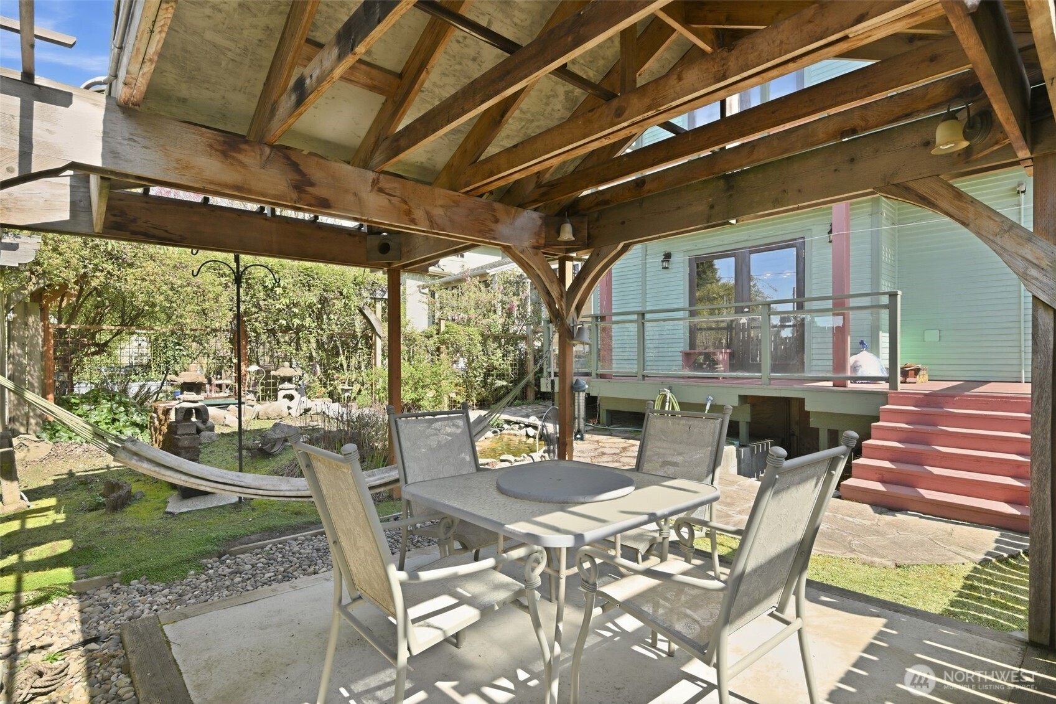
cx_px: 528
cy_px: 352
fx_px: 513
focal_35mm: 18
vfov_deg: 68.9
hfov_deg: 91.6
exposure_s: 1/50
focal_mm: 17.5
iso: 320
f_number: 8
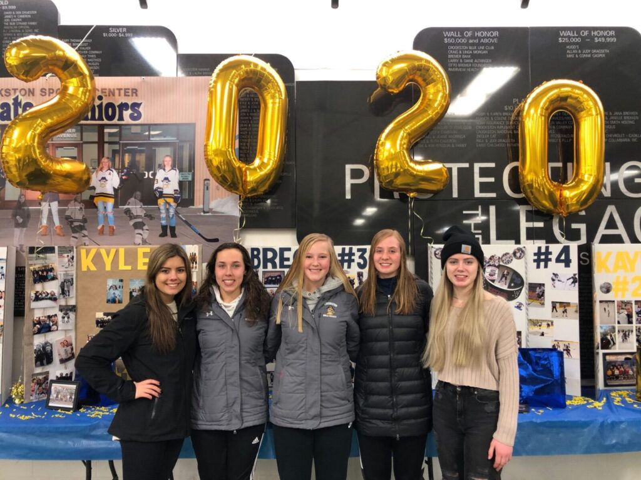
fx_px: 518
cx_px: 320
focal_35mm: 28
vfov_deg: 49.7
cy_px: 240
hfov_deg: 63.4
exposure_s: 1/17
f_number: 1.8
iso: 40
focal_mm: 3.99
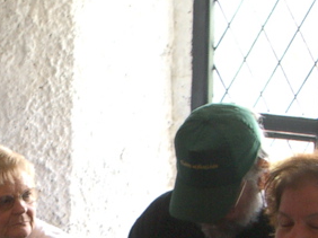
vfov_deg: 13.6
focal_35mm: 106
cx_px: 8
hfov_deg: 18.1
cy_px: 274
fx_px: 973
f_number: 2.6
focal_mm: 5.8
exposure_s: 1/40
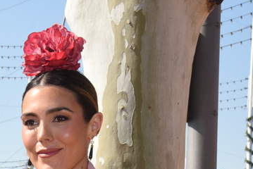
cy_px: 264
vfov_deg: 10.4
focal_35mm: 127
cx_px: 11
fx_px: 893
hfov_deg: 15.9
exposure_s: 1/200
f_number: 13
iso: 200
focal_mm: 38
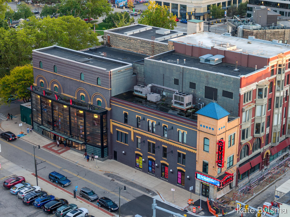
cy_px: 108
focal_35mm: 70
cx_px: 145
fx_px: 586
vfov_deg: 21.0
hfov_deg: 27.8
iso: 100
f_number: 2.8
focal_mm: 19.35
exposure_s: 1/20
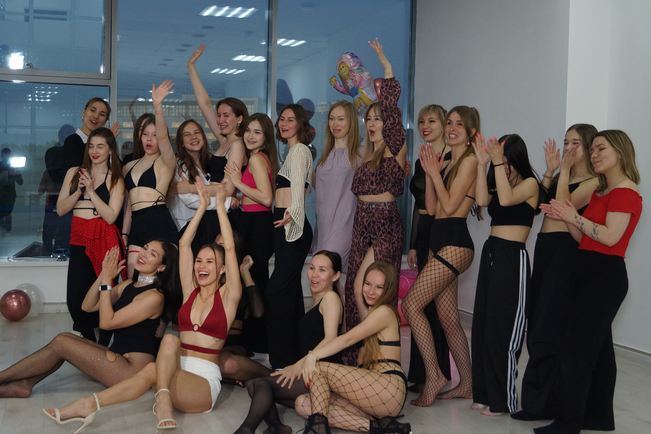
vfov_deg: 29.9
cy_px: 217
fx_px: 814
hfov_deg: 43.6
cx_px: 326
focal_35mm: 45
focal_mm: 30
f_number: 5.6
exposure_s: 1/160
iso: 640
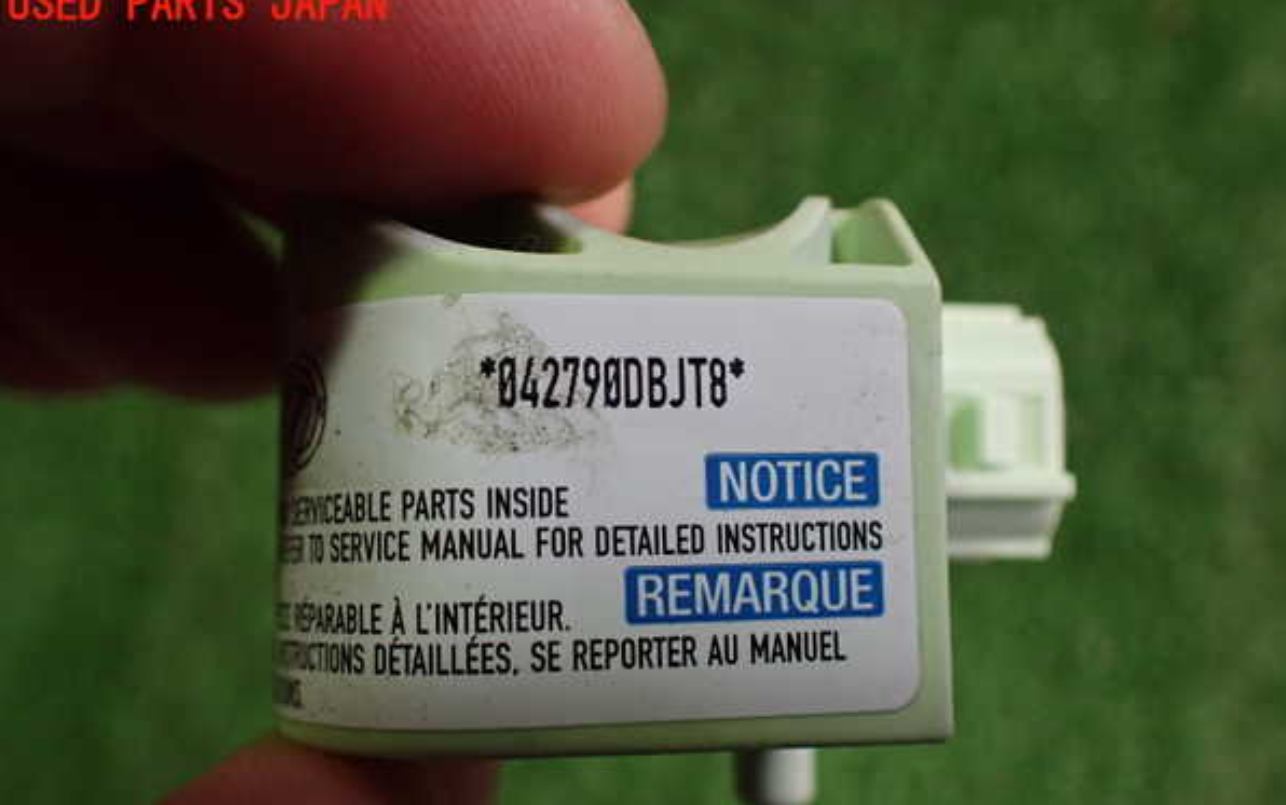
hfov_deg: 59.6
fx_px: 1122
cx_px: 643
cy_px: 464
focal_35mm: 32
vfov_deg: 39.4
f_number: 2.3
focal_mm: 5.4
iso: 500
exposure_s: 1/125
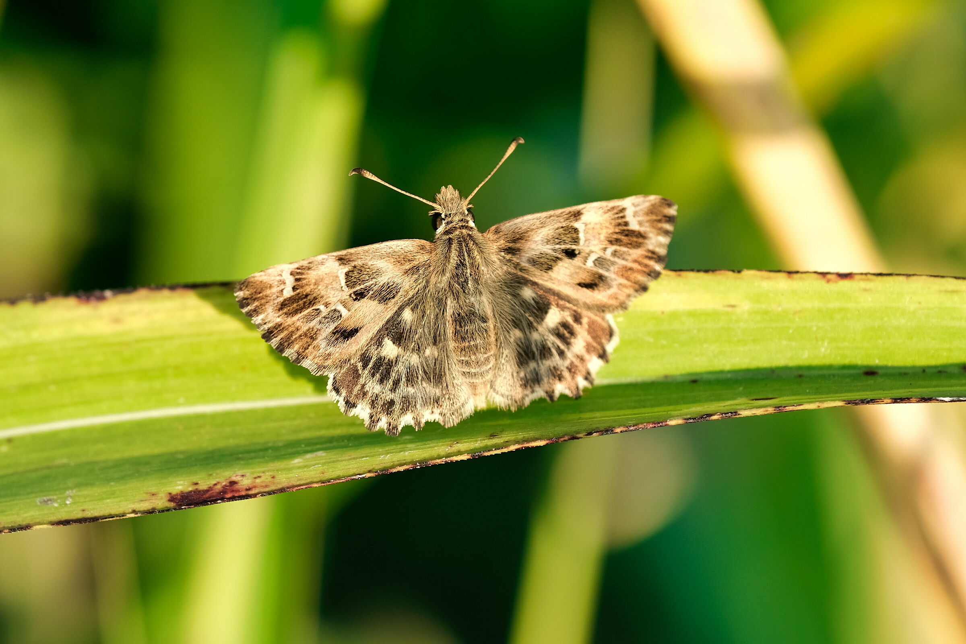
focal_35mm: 120
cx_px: 483
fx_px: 3220
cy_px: 322
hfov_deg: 17.1
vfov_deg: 11.4
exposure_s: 1/250
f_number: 4.5
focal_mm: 80
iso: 160
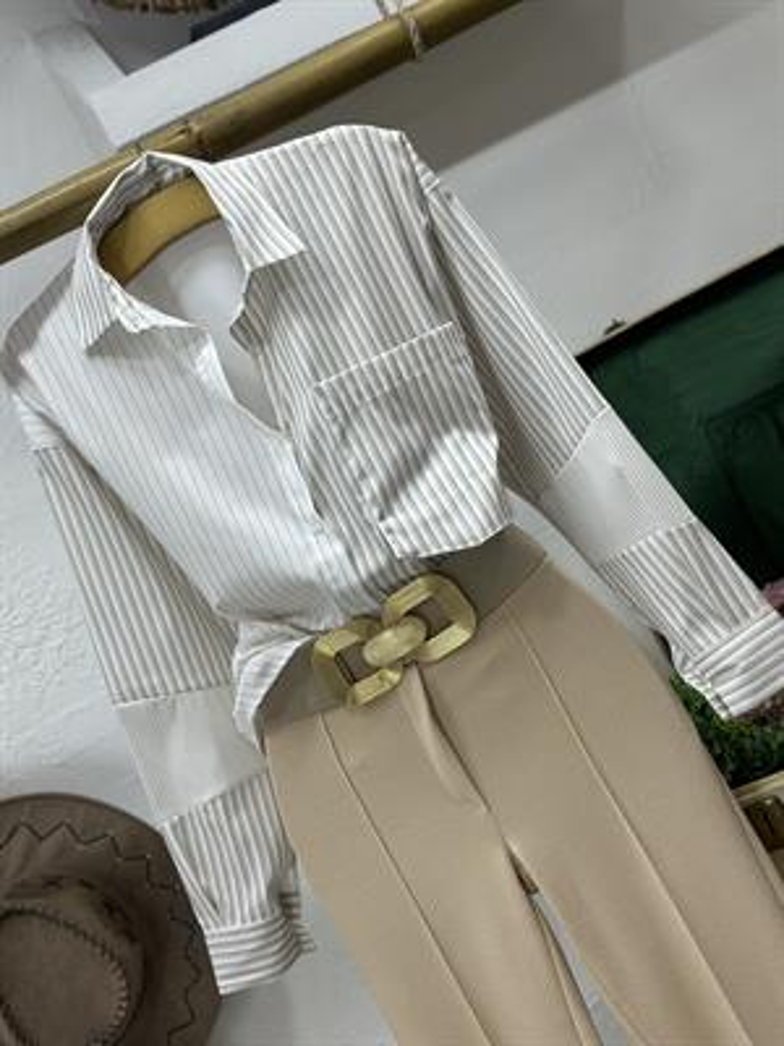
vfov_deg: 39.7
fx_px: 1450
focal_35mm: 48
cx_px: 392
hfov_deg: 30.3
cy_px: 523
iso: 64
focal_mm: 6.86
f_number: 1.78
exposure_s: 1/128
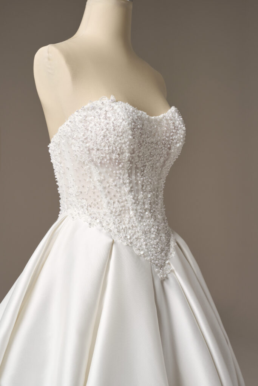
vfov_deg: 35.6
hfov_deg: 24.2
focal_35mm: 56
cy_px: 193
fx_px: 602
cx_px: 129
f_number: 8
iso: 250
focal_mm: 56
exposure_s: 1/200
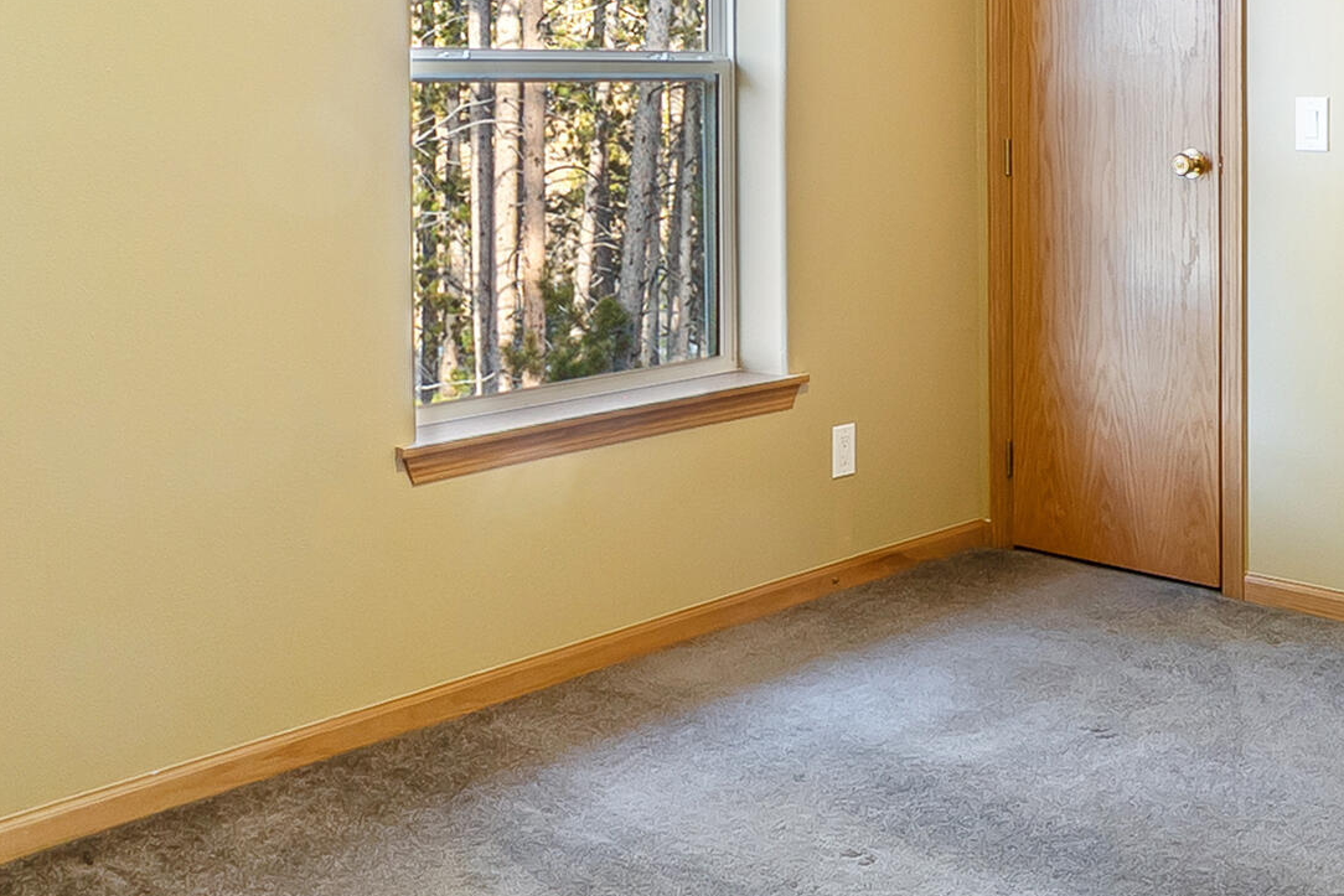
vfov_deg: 28.4
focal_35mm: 46
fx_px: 1717
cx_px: 790
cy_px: 127
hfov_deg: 42.6
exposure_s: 2.5
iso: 100
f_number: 10
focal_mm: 12
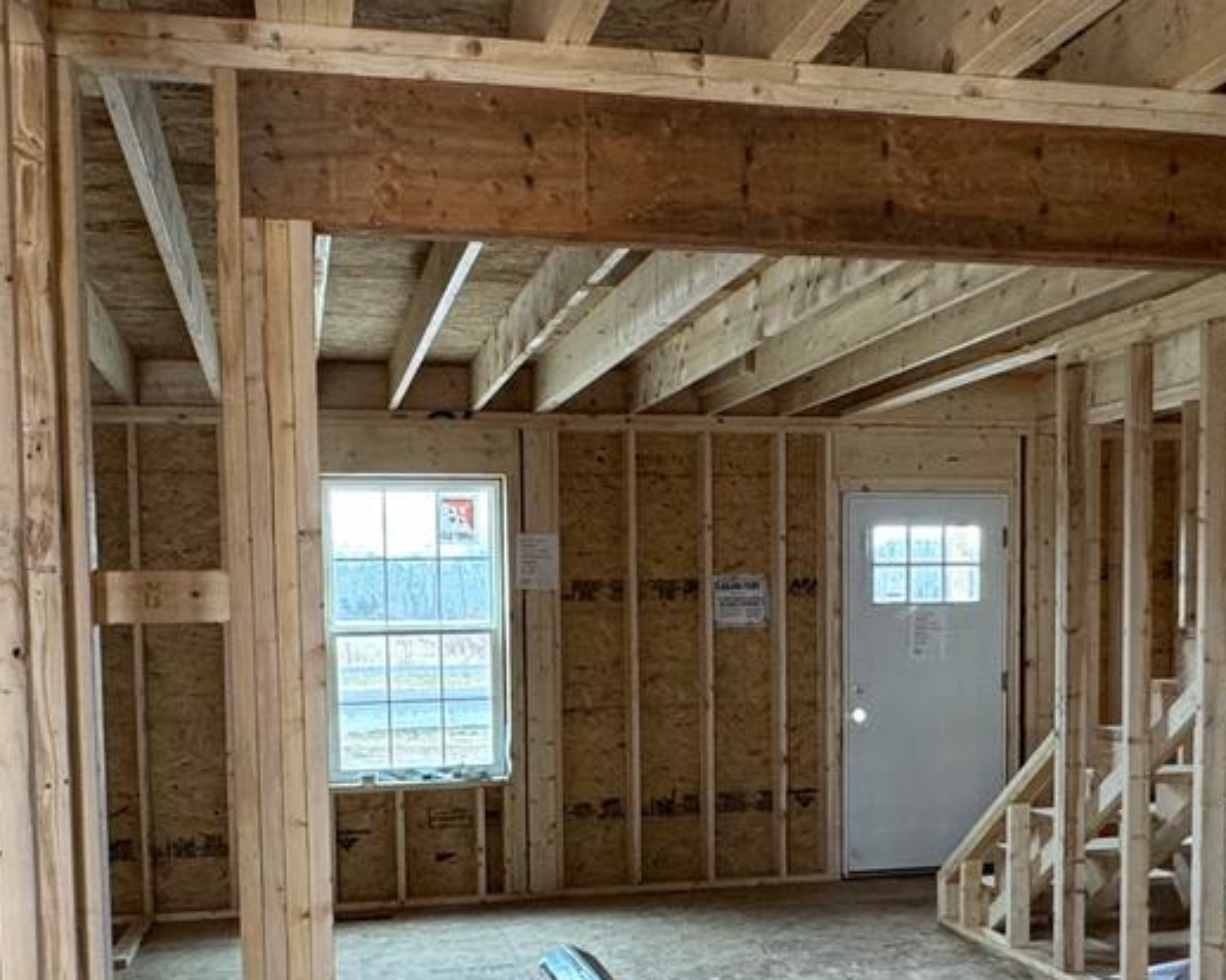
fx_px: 1378
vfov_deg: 38.5
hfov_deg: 47.9
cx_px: 594
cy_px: 686
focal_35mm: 38
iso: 320
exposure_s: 1/67
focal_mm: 2.22
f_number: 2.2
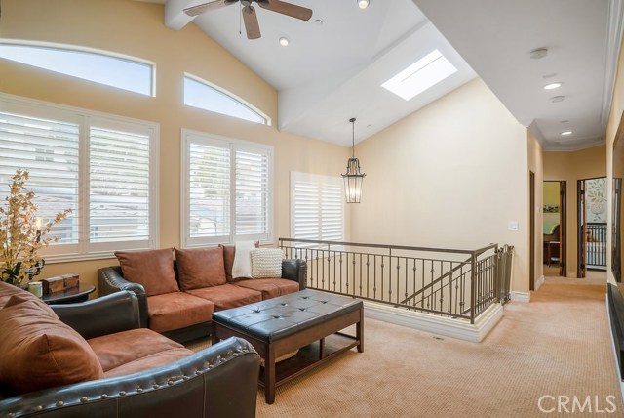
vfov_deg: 67.5
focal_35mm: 18
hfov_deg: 89.9
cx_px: 312
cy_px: 209
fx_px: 312
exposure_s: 1/60
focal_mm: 18
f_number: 8
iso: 125
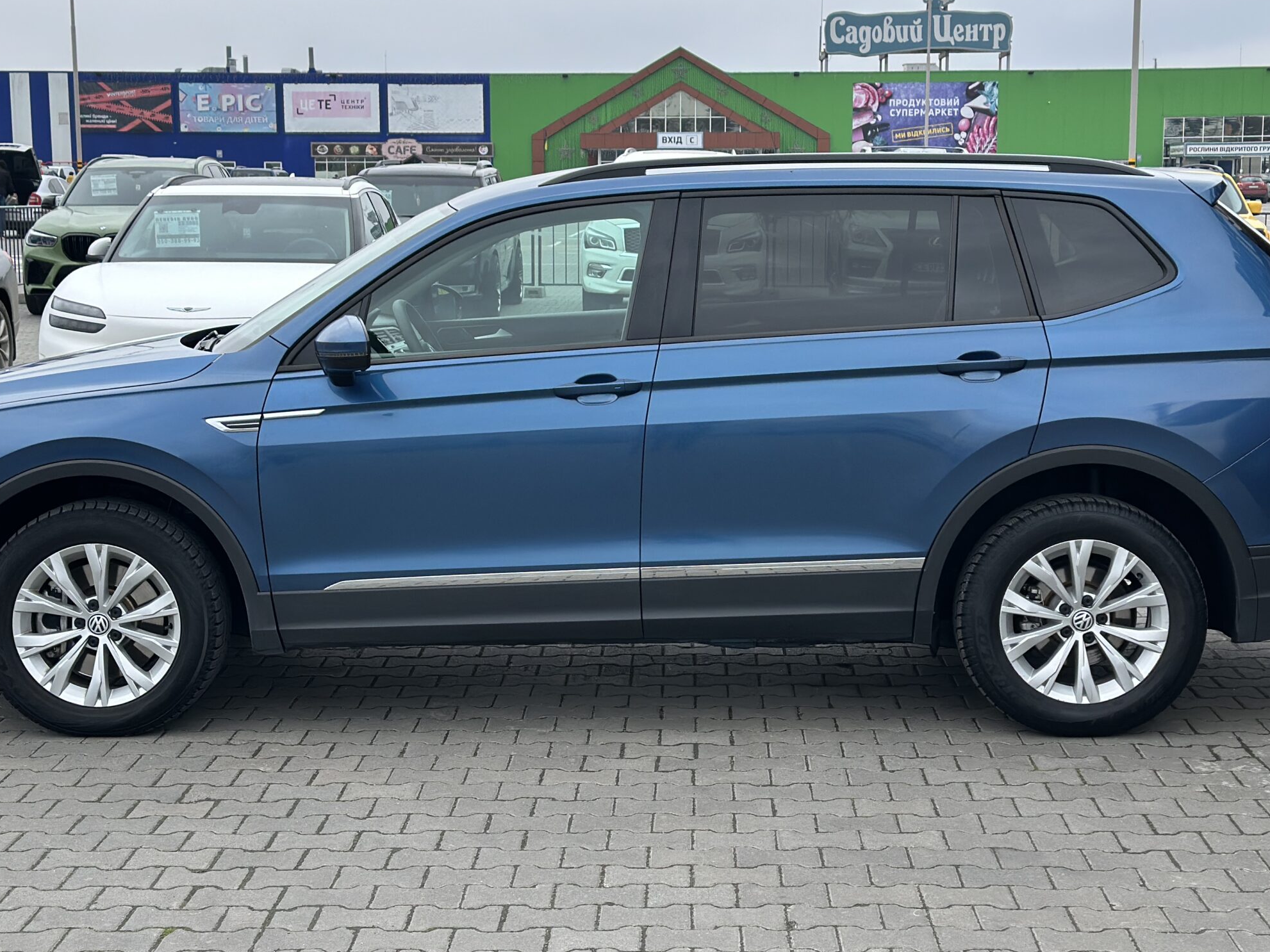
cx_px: 636
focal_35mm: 62
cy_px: 473
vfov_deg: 23.6
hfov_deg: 31.2
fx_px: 2274
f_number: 1.78
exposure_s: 1/1565
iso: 80
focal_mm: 6.86
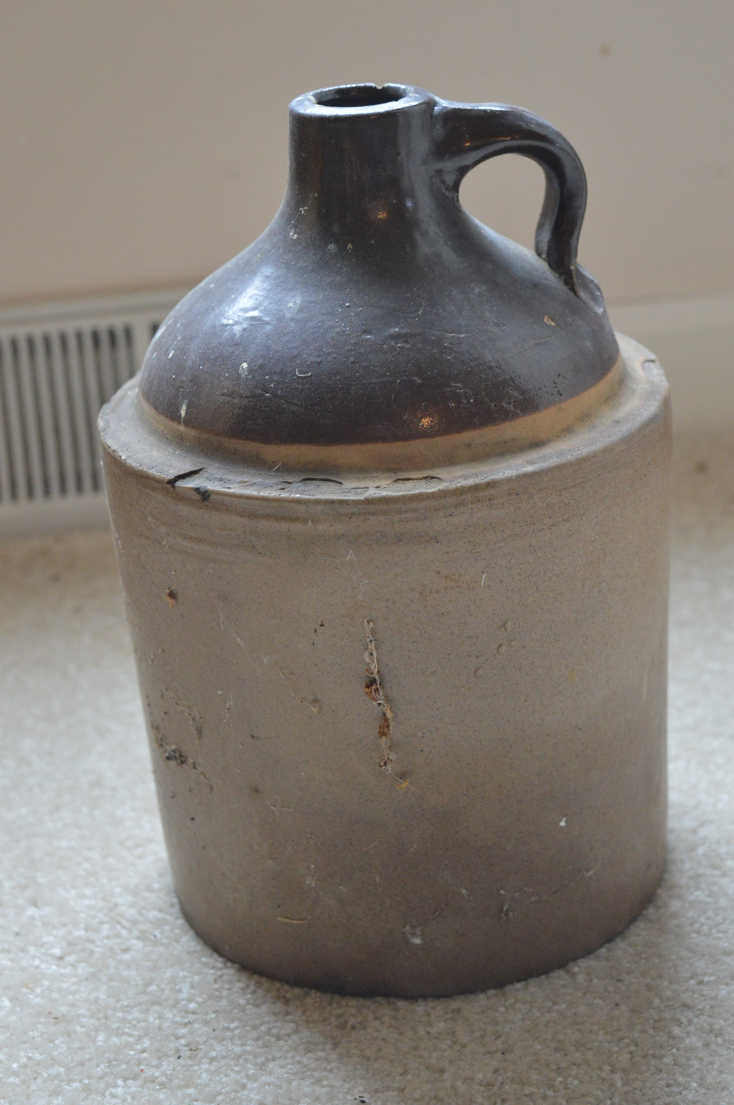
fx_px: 2114
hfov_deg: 19.7
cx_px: 367
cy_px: 552
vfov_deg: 29.3
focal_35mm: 69
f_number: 5.6
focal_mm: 46
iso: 1600
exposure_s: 1/60
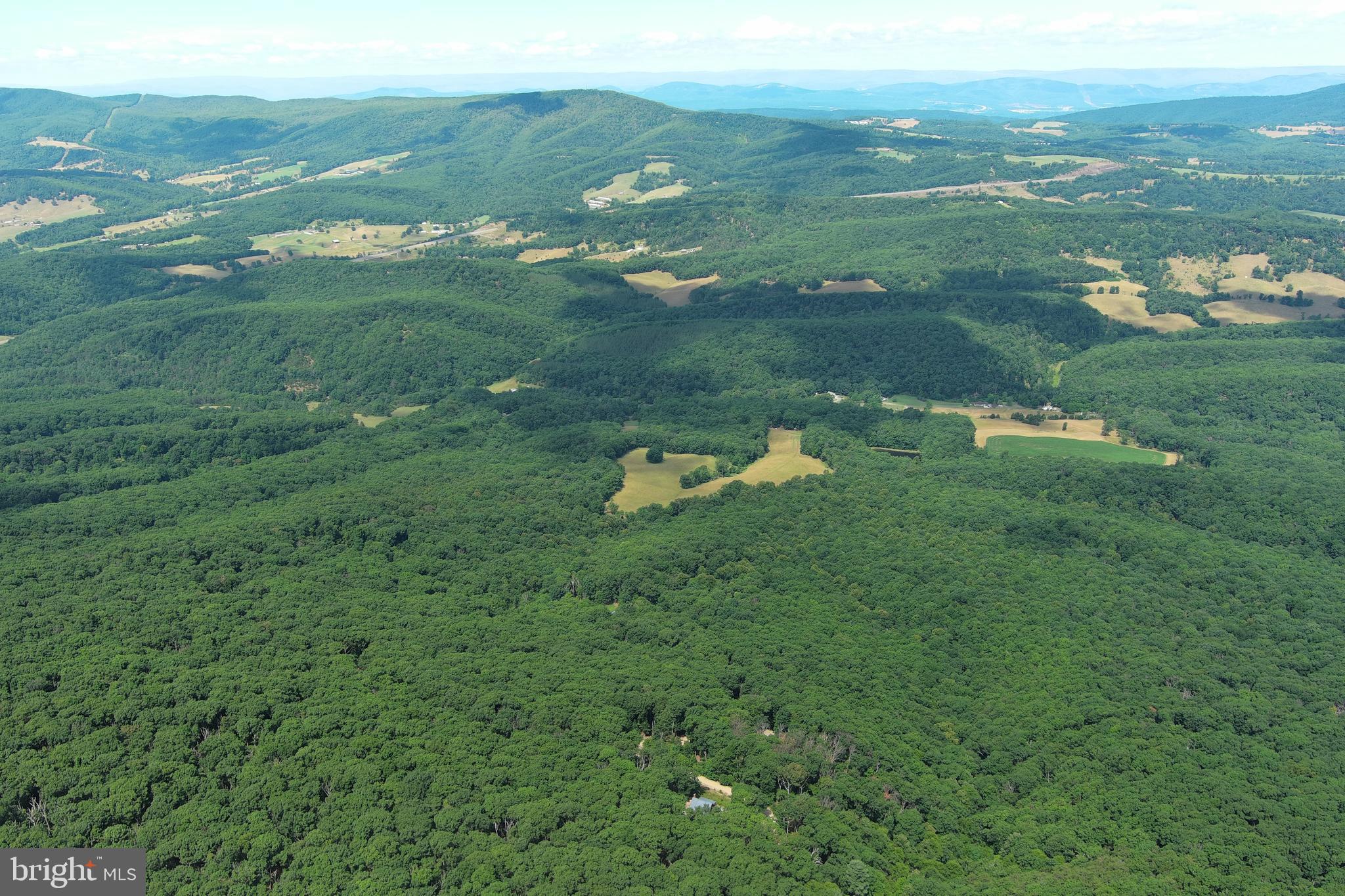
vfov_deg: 45.0
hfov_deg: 63.7
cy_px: 448
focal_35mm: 29
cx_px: 672
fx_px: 1083
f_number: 2.8
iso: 100
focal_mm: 10.57
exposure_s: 1/633
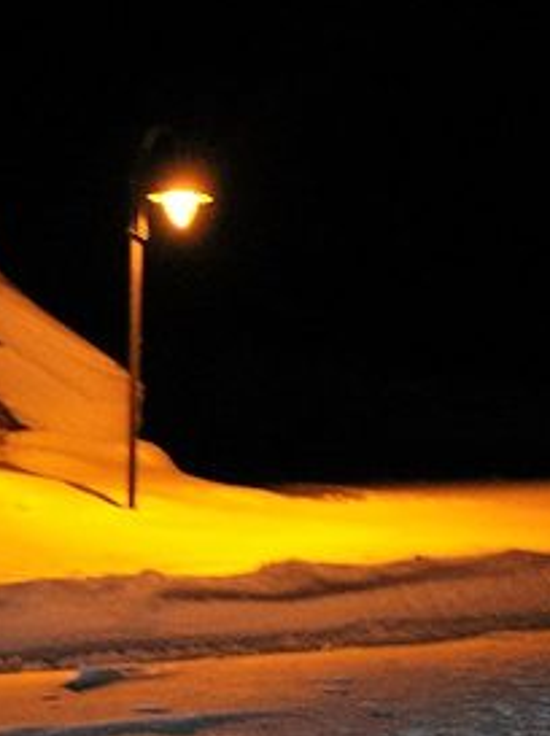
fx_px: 1635
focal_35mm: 77
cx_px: -119
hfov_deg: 18.1
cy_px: 505
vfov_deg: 25.2
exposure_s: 1/3
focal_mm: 5.86
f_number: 2.8
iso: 100
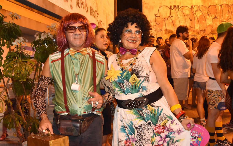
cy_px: 74
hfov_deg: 52.7
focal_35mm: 37
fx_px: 235
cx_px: 117
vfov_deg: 34.4
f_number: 7.1
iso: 9000
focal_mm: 24
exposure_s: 1/60
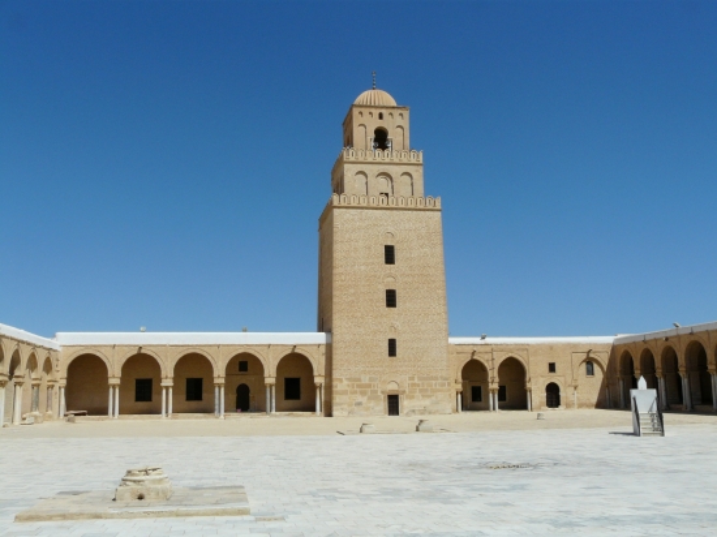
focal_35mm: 36
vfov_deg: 39.6
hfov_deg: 51.4
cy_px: 268
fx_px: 745
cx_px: 358
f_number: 8
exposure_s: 1/400
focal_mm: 5.9
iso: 100
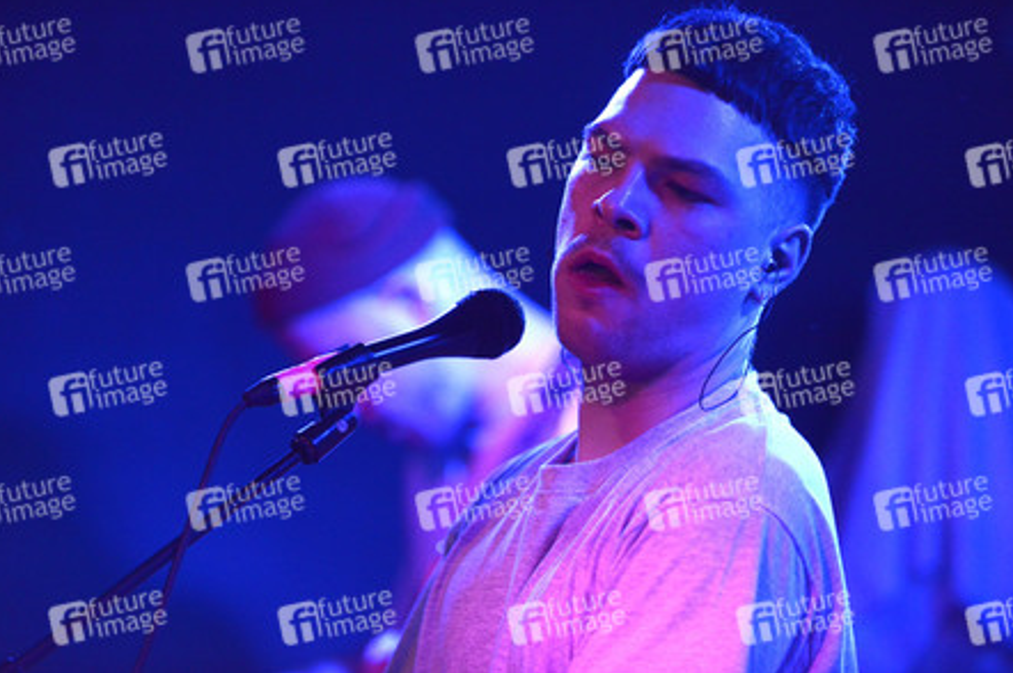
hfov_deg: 13.4
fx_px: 4302
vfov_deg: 9.0
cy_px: 332
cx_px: 505
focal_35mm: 153
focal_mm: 150
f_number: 2.8
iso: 6400
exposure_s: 1/200
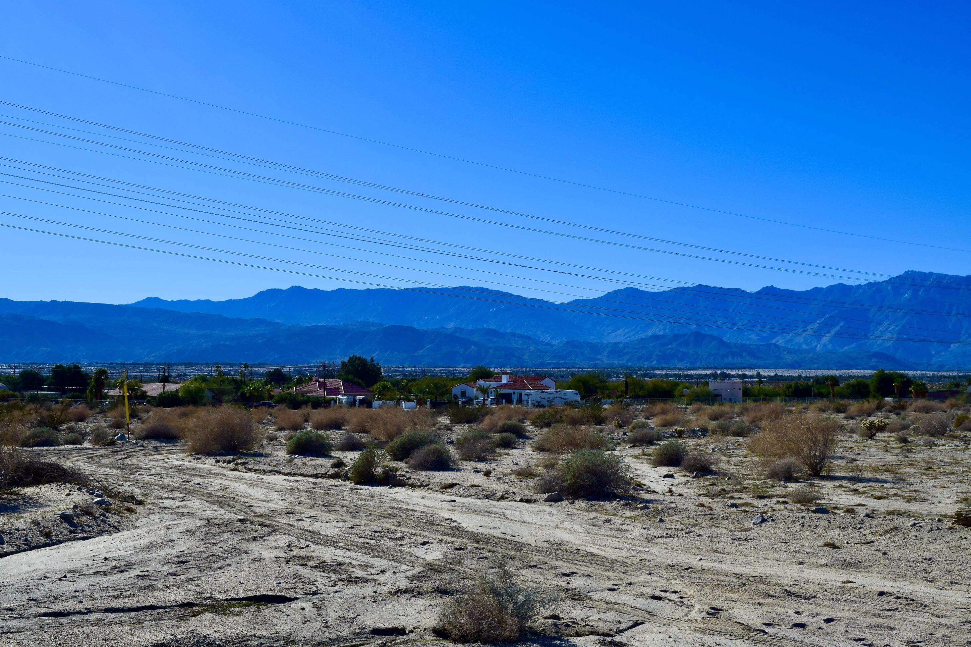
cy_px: 317
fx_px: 1160
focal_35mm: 43
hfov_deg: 45.4
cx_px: 479
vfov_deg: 31.2
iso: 200
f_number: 9
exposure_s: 1/800
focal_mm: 28
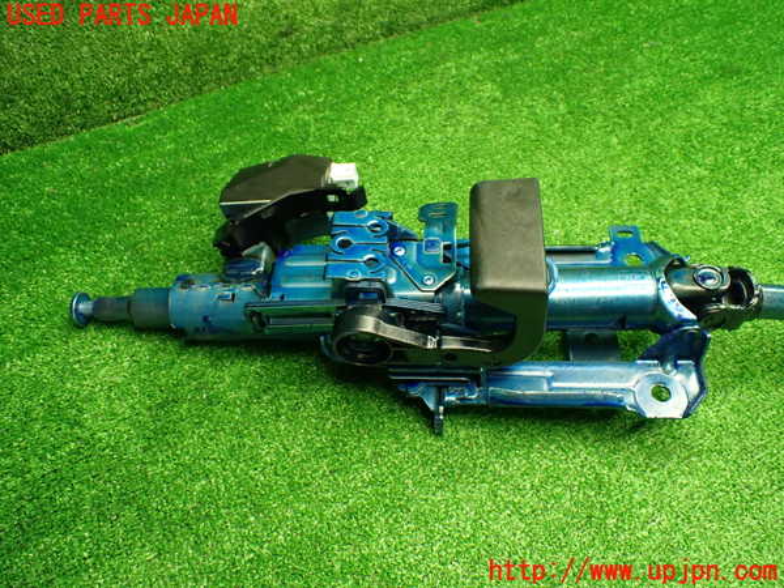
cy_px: 294
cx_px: 392
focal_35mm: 30
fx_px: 679
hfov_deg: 60.0
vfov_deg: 46.8
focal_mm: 5.4
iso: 800
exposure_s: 1/100
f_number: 2.3
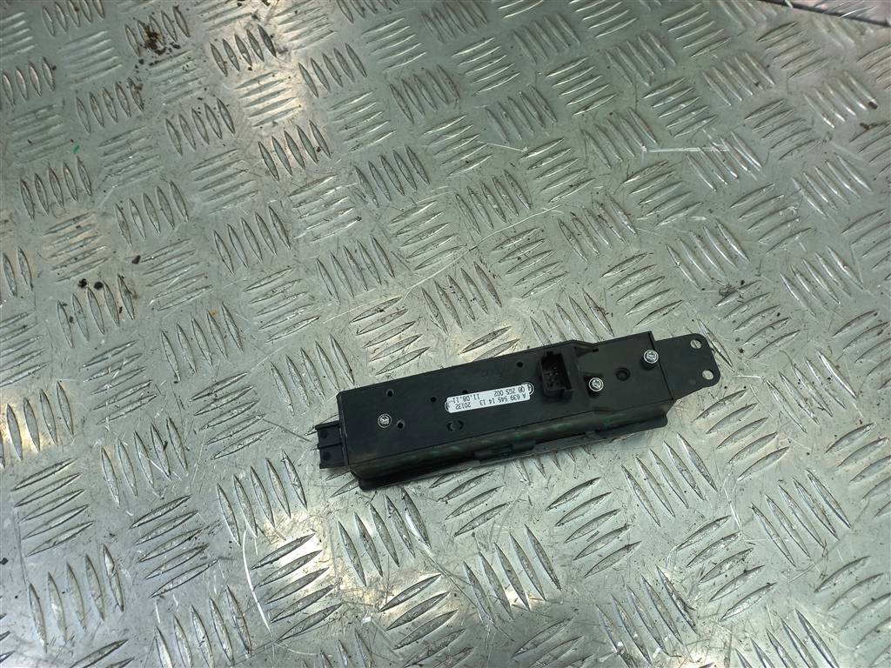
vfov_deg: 54.9
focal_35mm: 25
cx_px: 446
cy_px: 334
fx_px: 643
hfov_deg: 69.4
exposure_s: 1/50
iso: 50
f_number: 1.8
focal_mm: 4.6
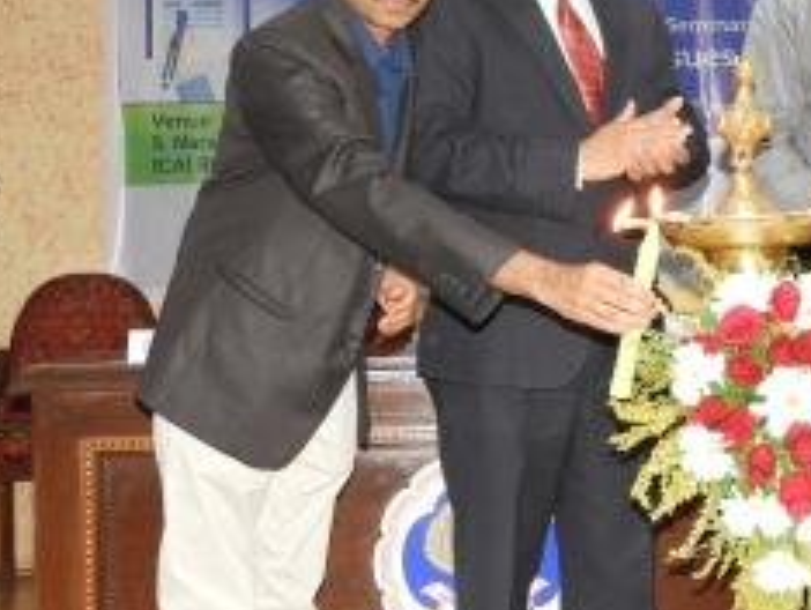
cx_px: 641
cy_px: 107
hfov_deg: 22.4
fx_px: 2017
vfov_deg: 17.0
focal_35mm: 86
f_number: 4
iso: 560
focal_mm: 8.1
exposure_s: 1/30
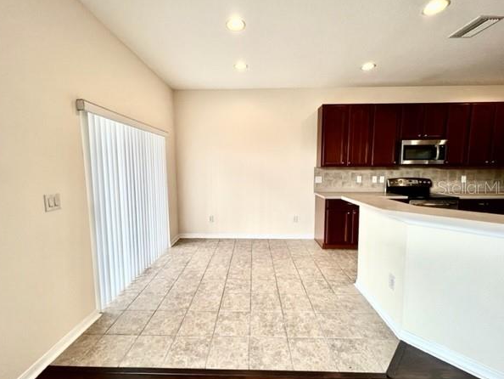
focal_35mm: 14
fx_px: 204
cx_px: 246
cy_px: 187
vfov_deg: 85.7
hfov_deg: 102.0
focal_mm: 1.57
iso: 64
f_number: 1.8
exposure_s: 1/122
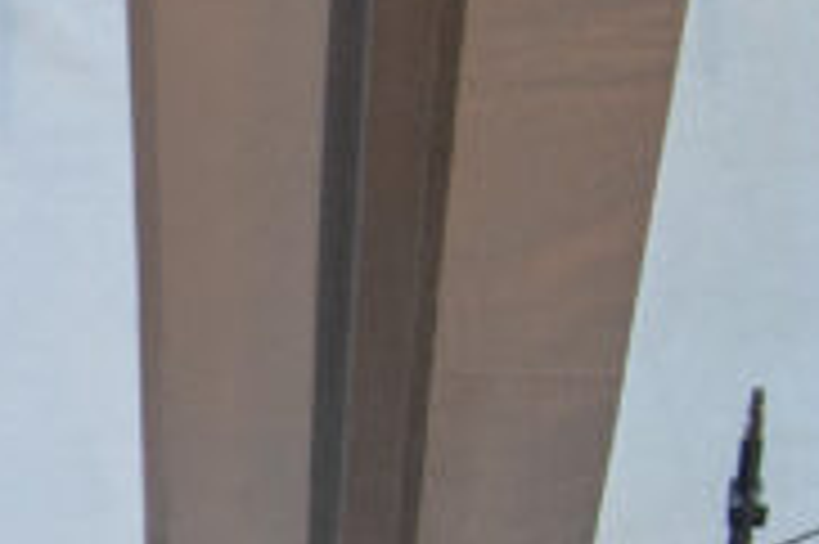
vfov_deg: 7.3
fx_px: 3955
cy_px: 1396
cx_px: -810
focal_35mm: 174
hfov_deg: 10.8
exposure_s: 1/80
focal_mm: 31
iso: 640
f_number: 5.6
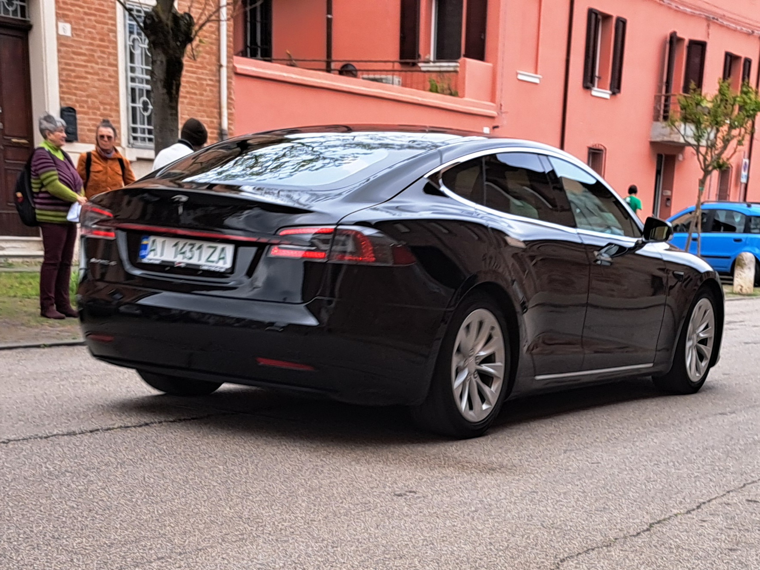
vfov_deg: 56.8
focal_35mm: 24
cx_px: 380
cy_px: 285
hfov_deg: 71.6
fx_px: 527
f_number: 1.8
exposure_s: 1/208
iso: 50
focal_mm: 5.23
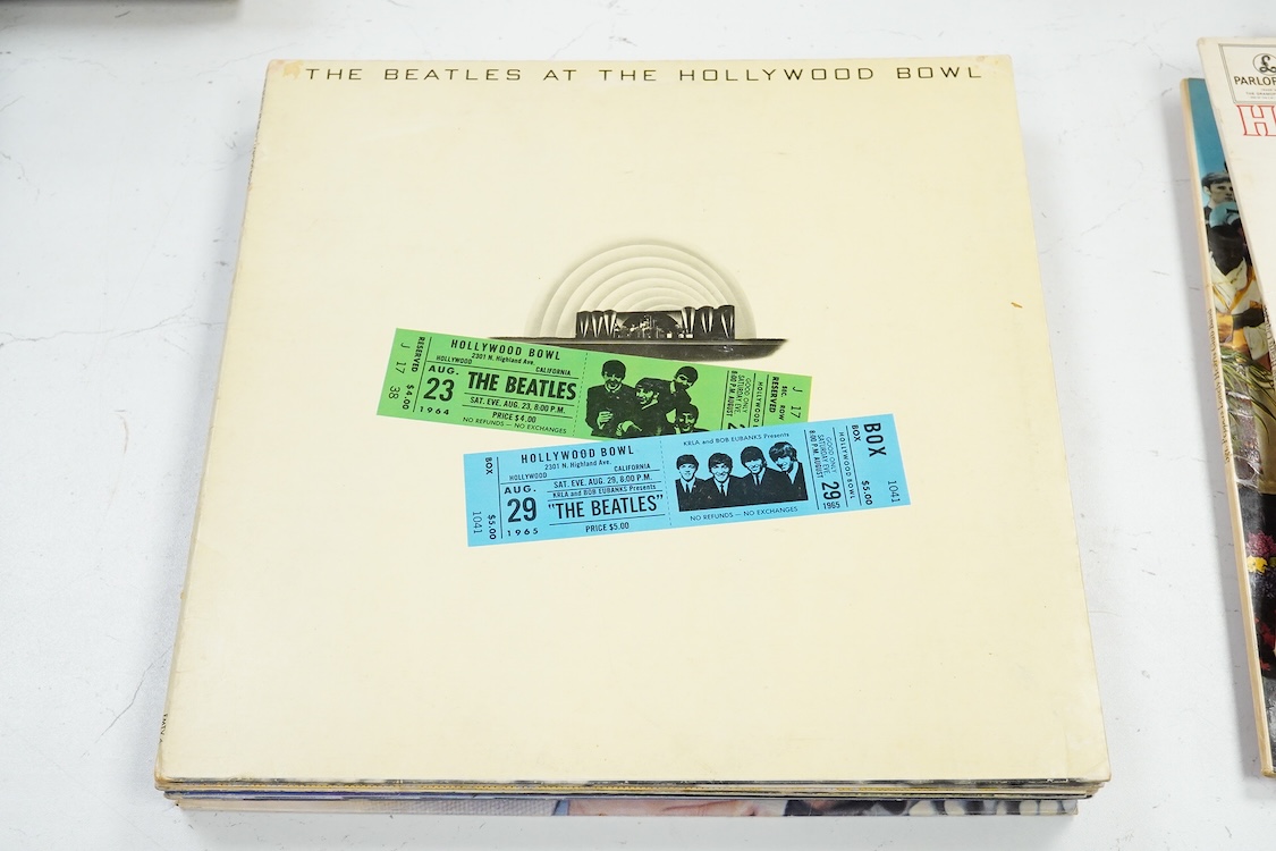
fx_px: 1595
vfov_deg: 29.9
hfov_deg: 43.6
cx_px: 638
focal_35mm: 45
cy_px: 426
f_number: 11
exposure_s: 1/160
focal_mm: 30
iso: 2500
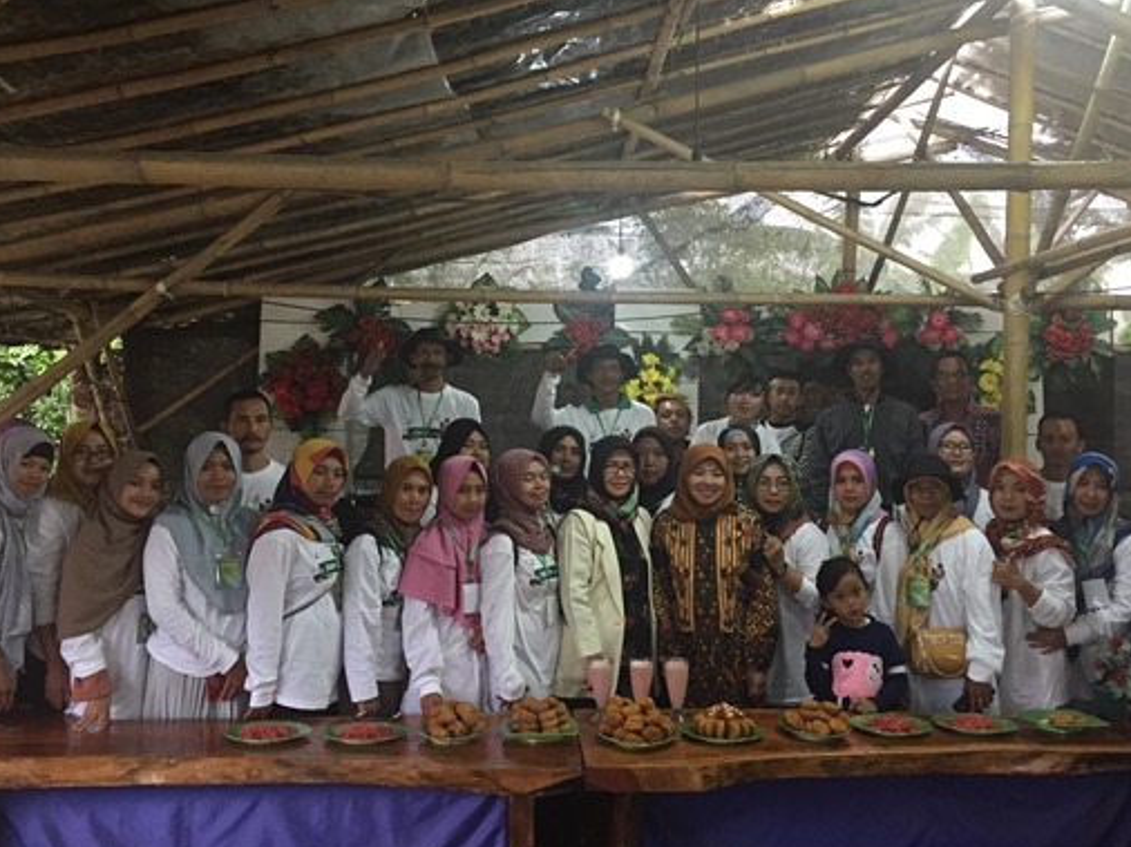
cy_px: 365
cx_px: 586
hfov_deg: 51.4
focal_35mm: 36
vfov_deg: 39.5
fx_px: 1176
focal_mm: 4.15
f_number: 2.2
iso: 250
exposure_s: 1/20
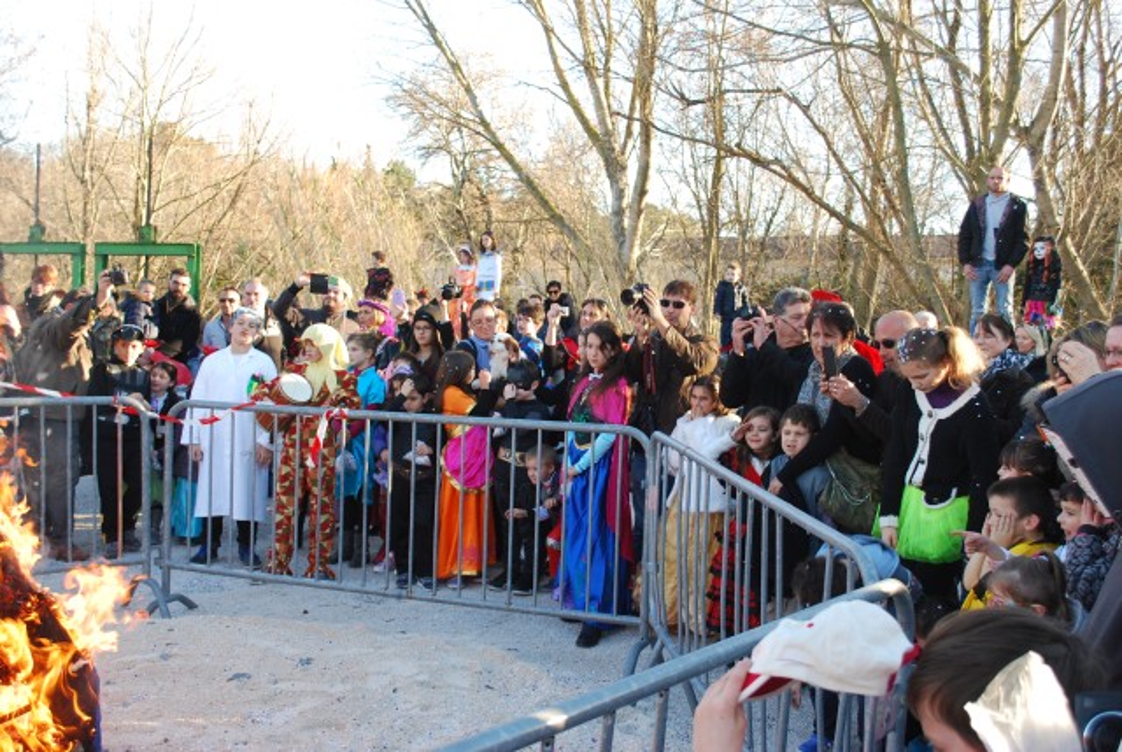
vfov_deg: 37.0
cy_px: 376
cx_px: 561
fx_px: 1124
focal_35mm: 36
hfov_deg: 53.1
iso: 200
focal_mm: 24
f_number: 5
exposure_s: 1/100
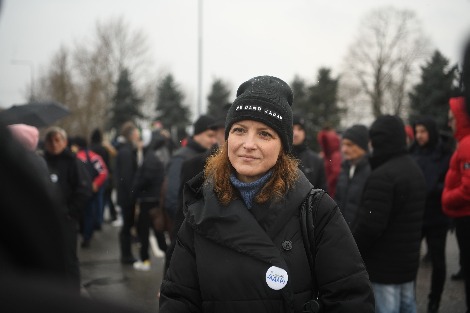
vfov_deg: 27.0
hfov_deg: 39.6
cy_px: 156
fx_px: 653
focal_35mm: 50
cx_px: 235
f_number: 2.8
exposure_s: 1/500
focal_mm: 50
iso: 200
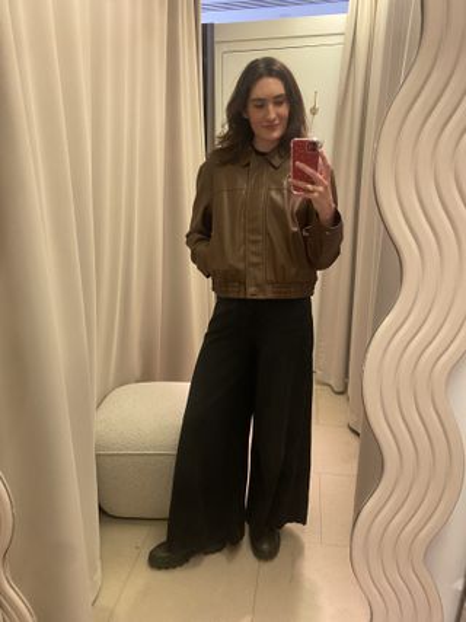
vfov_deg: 67.3
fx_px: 467
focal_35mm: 26
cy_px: 311
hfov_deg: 53.0
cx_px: 233
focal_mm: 4.25
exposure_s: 1/50
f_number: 1.8
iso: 320
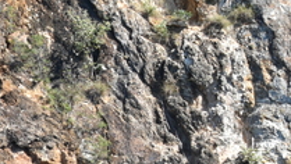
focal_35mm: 308
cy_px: 125
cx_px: -63
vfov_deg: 4.0
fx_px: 2379
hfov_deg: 6.9
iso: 100
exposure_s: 1/200
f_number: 7.1
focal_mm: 48
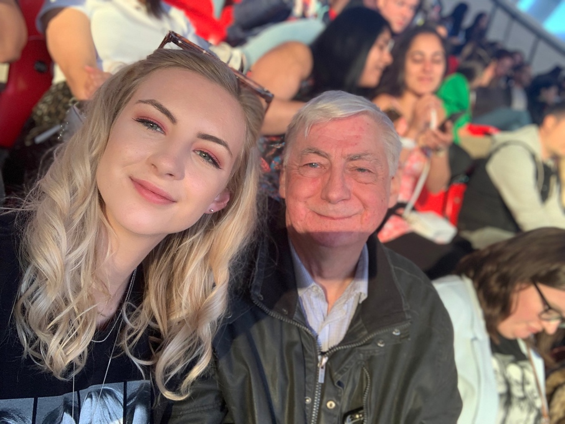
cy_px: 212
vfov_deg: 44.2
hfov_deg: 56.8
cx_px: 282
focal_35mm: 32
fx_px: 522
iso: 64
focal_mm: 2.87
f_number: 2.2
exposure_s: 1/113
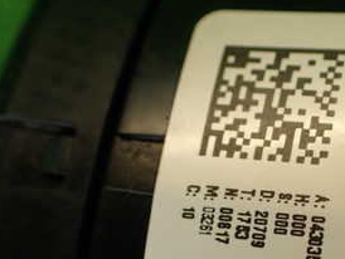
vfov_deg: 20.6
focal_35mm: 70
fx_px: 698
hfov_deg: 27.3
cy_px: 230
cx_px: 268
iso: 125
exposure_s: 1/60
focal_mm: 5.79
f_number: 2.4
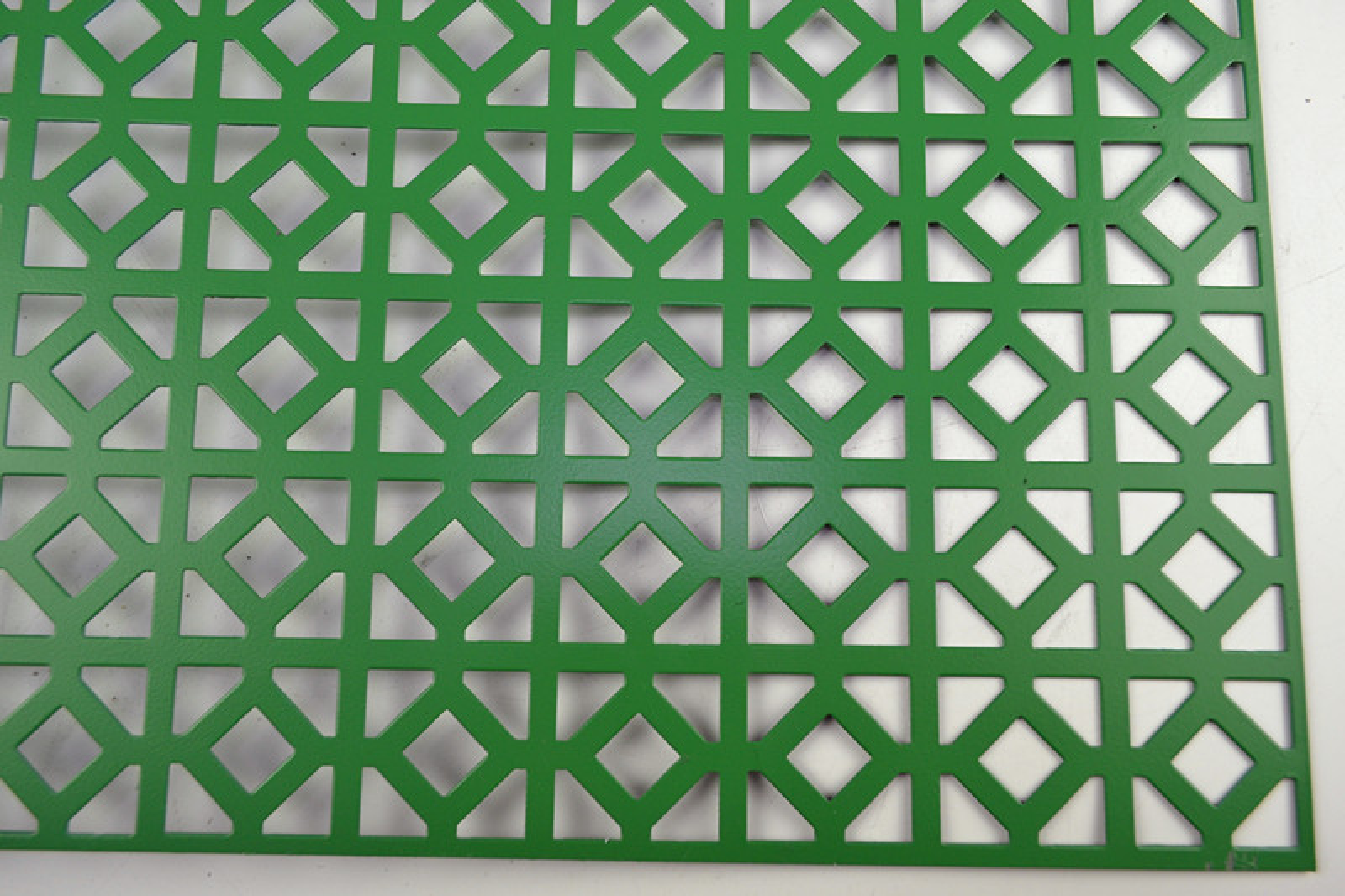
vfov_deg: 43.6
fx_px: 1121
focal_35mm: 30
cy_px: 448
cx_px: 672
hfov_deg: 61.9
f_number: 5.6
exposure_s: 1/125
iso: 400
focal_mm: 20
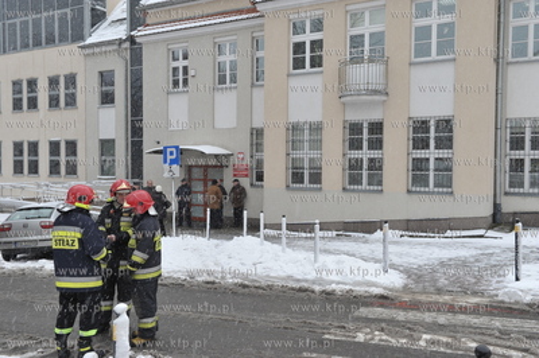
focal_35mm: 35
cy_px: 179
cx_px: 270
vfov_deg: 37.8
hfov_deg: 54.5
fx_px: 524
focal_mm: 35
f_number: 5.6
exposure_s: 1/125
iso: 500
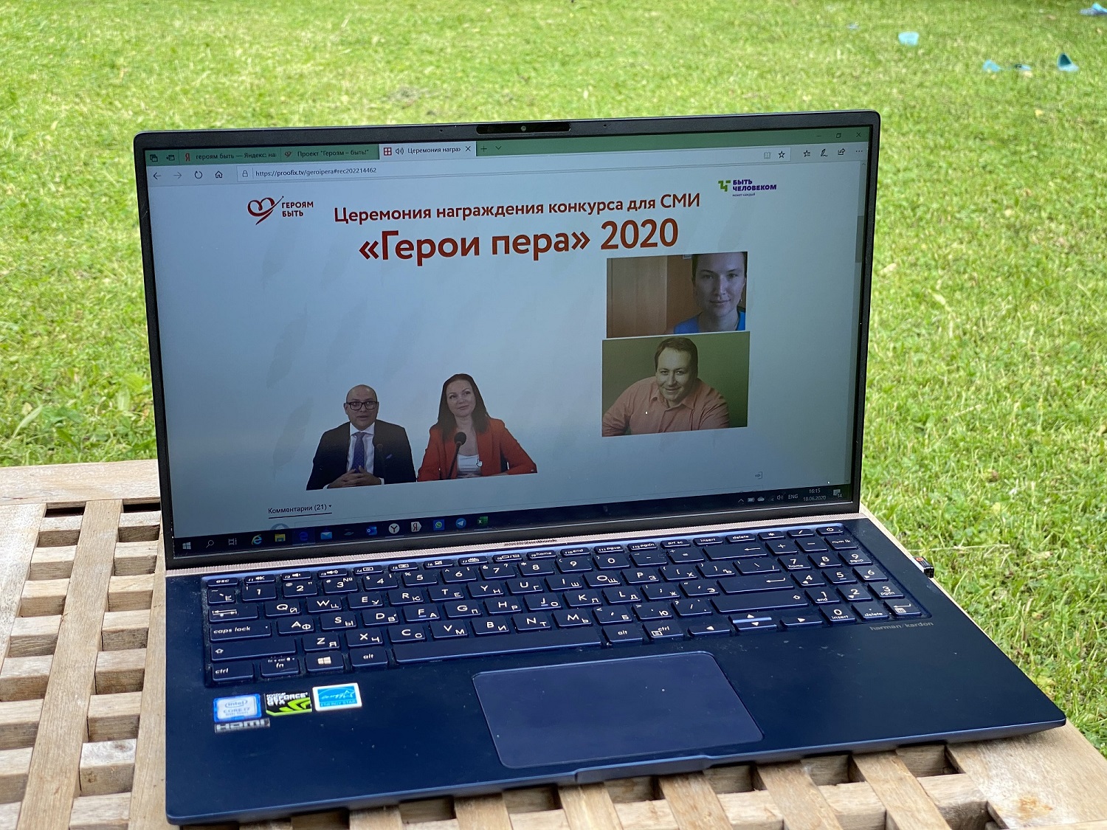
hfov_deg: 36.8
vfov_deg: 28.0
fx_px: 1663
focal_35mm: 52
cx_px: 554
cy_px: 415
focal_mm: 6
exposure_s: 1/197
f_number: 2
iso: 20
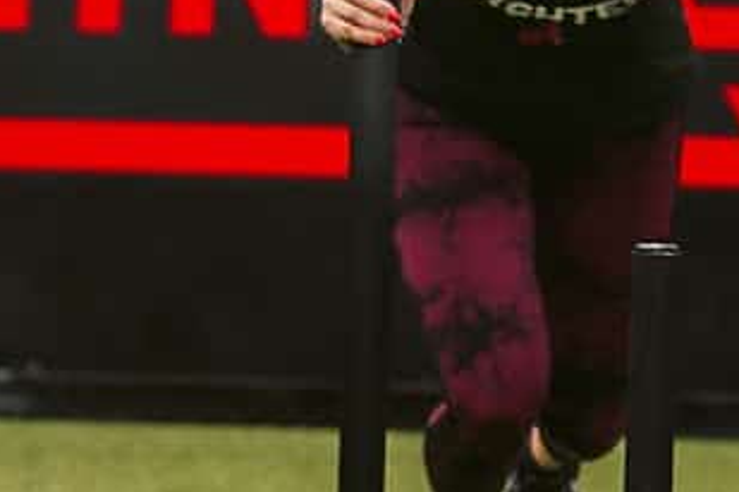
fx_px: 9196
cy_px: -92
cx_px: 96
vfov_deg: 3.1
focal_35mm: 448
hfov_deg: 4.6
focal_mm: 135
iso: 6400
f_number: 4
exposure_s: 1/160
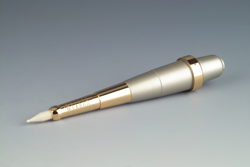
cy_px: 84
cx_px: 125
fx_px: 826
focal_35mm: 119
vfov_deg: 11.5
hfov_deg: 17.2
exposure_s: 1/125
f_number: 11
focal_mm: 70
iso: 100
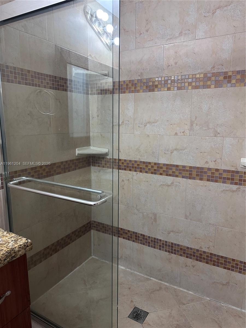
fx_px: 227
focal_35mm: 24
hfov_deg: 56.8
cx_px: 123
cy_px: 164
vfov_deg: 71.6
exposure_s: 1/60
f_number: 1.78
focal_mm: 6.86
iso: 250
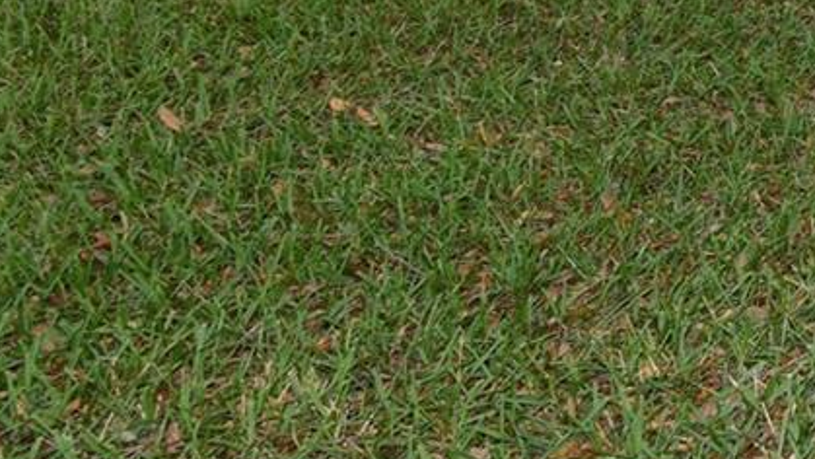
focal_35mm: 72
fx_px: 1556
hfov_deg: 19.7
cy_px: -255
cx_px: 1542
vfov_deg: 15.3
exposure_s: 1/160
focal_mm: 12
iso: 400
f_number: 9
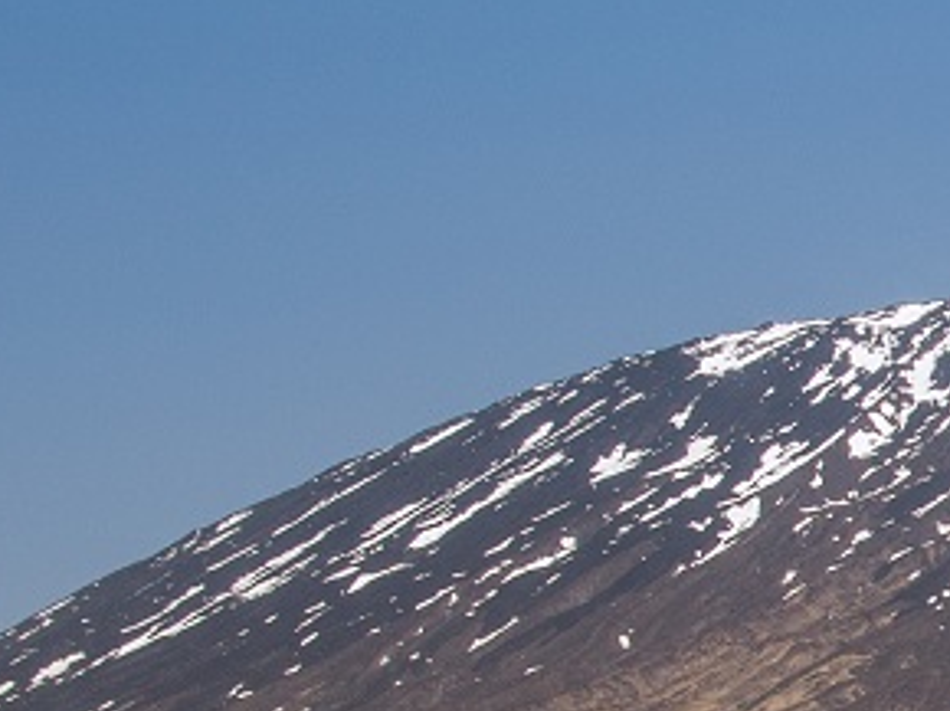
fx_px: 5731
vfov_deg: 7.1
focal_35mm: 209
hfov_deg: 9.1
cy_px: 752
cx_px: 1677
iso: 200
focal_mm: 28
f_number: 9
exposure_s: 1/60
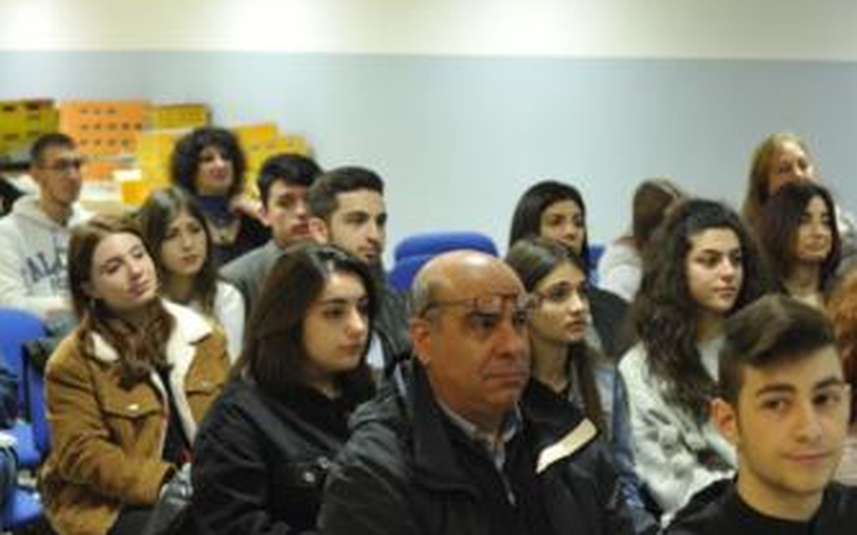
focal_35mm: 107
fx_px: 2499
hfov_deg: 19.4
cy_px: 274
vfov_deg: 12.2
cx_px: 558
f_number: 6.3
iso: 5600
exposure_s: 1/100
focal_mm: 70
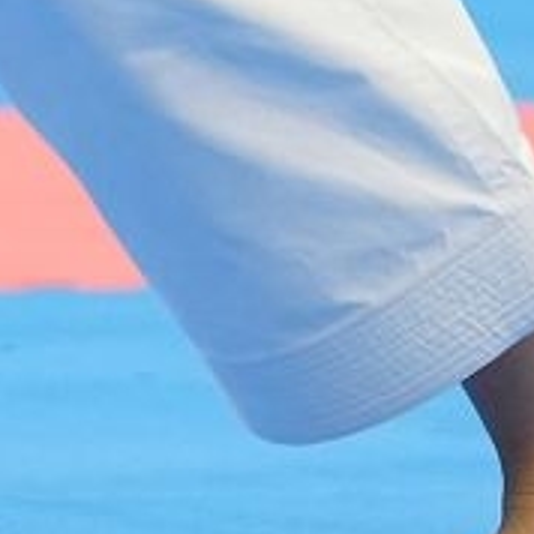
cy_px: -948
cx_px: -687
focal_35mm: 1299
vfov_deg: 1.3
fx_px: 22671
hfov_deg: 1.3
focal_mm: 151
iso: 1000
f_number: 2.8
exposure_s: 1/500
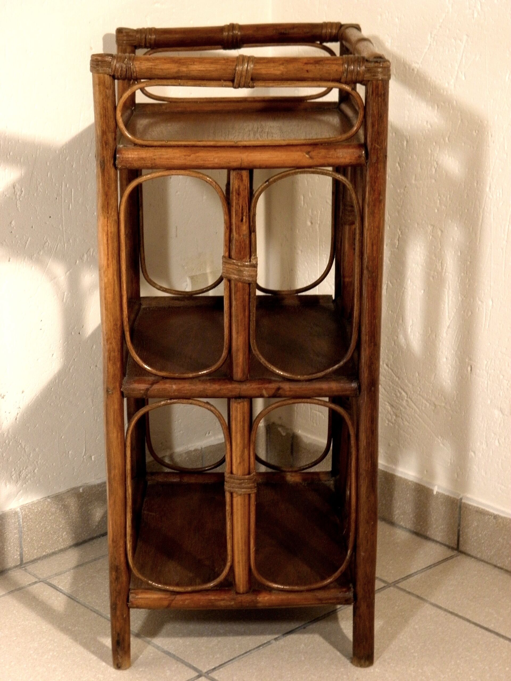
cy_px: 340
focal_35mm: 68
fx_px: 1338
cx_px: 256
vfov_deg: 28.6
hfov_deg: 21.6
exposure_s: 1/8
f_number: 4.3
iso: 200
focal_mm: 12.2
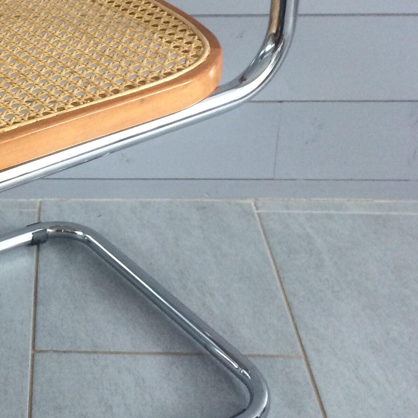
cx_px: 20
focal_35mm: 70
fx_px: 956
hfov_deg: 23.8
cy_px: 99
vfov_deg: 24.4
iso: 160
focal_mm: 4.15
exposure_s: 1/33
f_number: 2.2
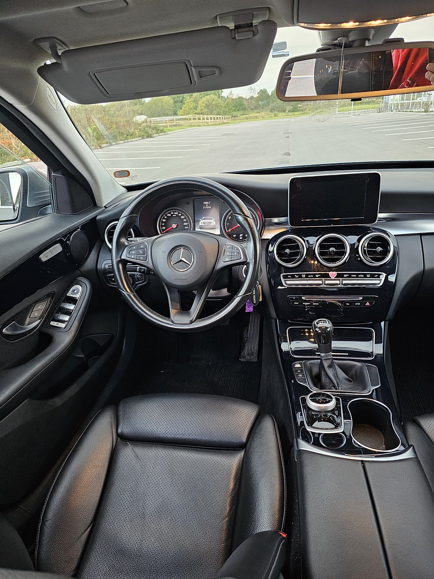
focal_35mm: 23
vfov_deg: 73.9
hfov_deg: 58.9
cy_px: 290
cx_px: 217
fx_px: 384
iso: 640
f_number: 1.7
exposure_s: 1/142
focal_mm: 6.3
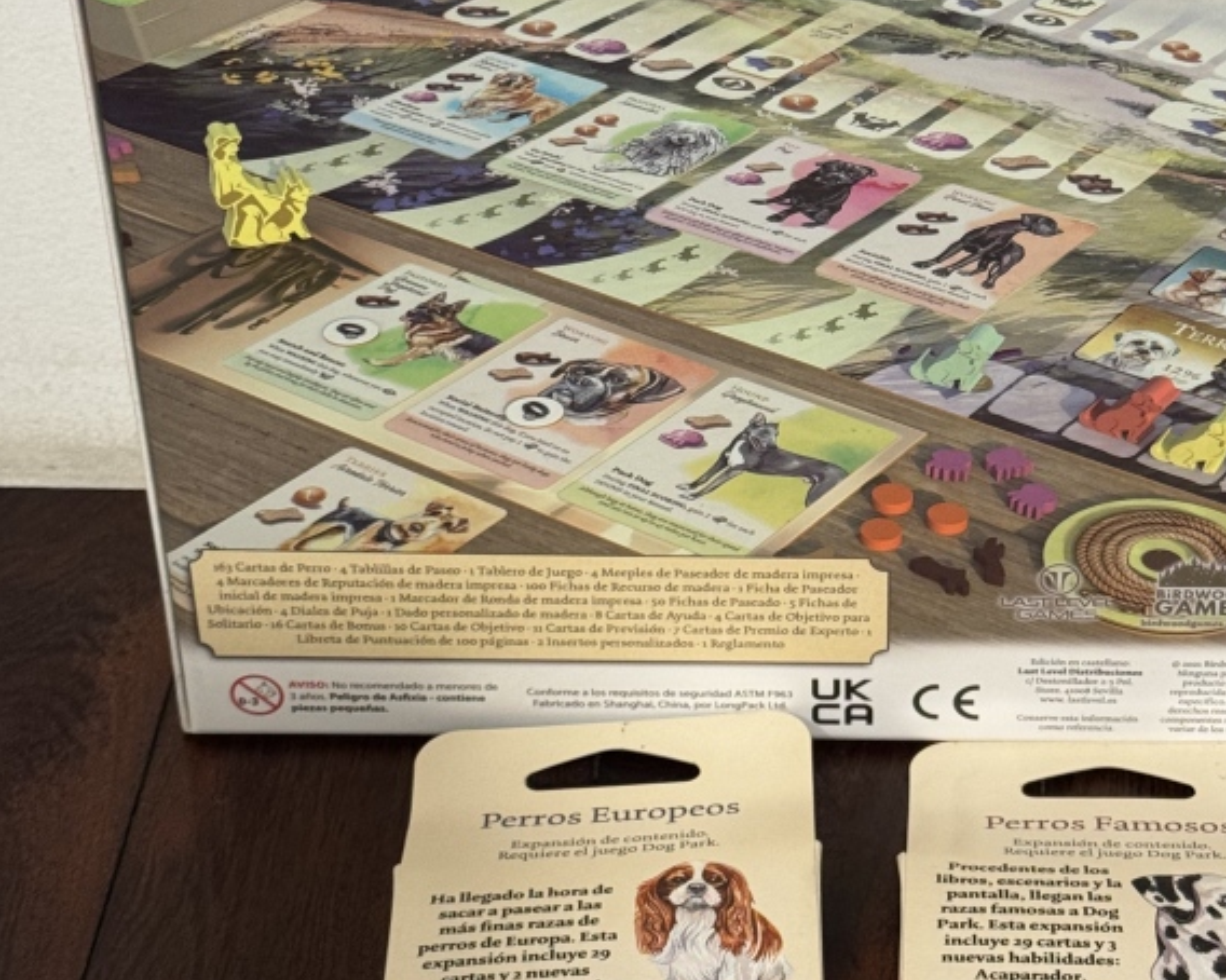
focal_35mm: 88
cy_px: 303
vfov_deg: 17.4
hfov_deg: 21.6
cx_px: 833
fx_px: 3192
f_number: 1.78
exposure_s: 1/50
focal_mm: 6.76
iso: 200
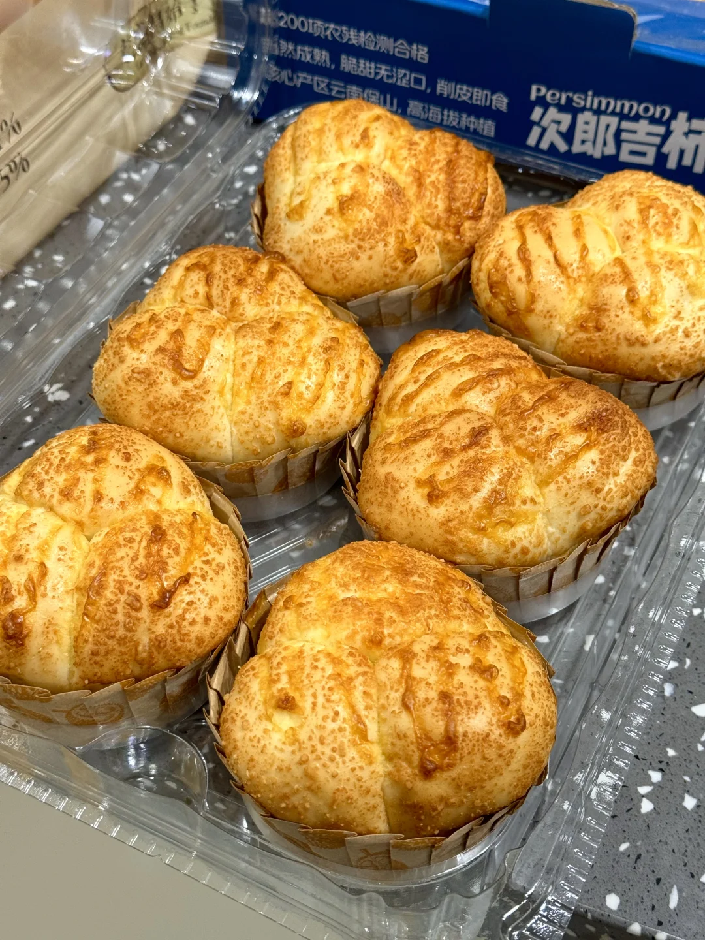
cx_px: 352
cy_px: 470
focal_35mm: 48
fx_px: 1303
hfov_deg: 30.3
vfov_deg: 39.7
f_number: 1.78
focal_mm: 6.76
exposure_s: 1/50
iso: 125
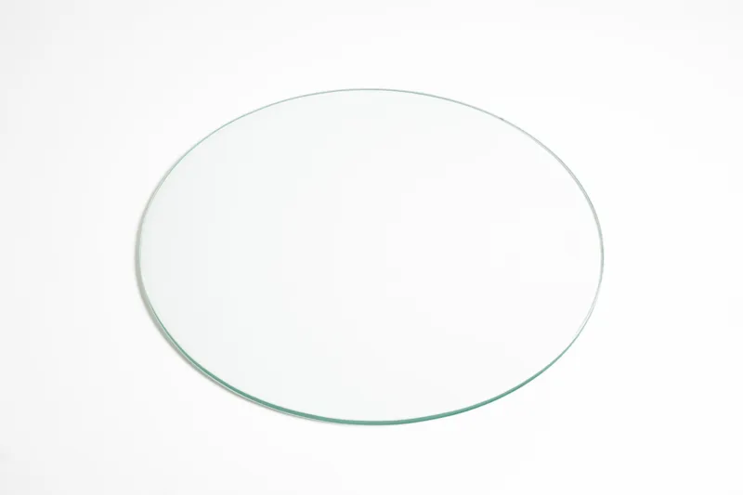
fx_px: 1032
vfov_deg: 27.0
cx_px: 372
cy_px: 248
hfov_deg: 39.6
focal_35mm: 50
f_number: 5.6
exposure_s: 1/100
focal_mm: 50
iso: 2500
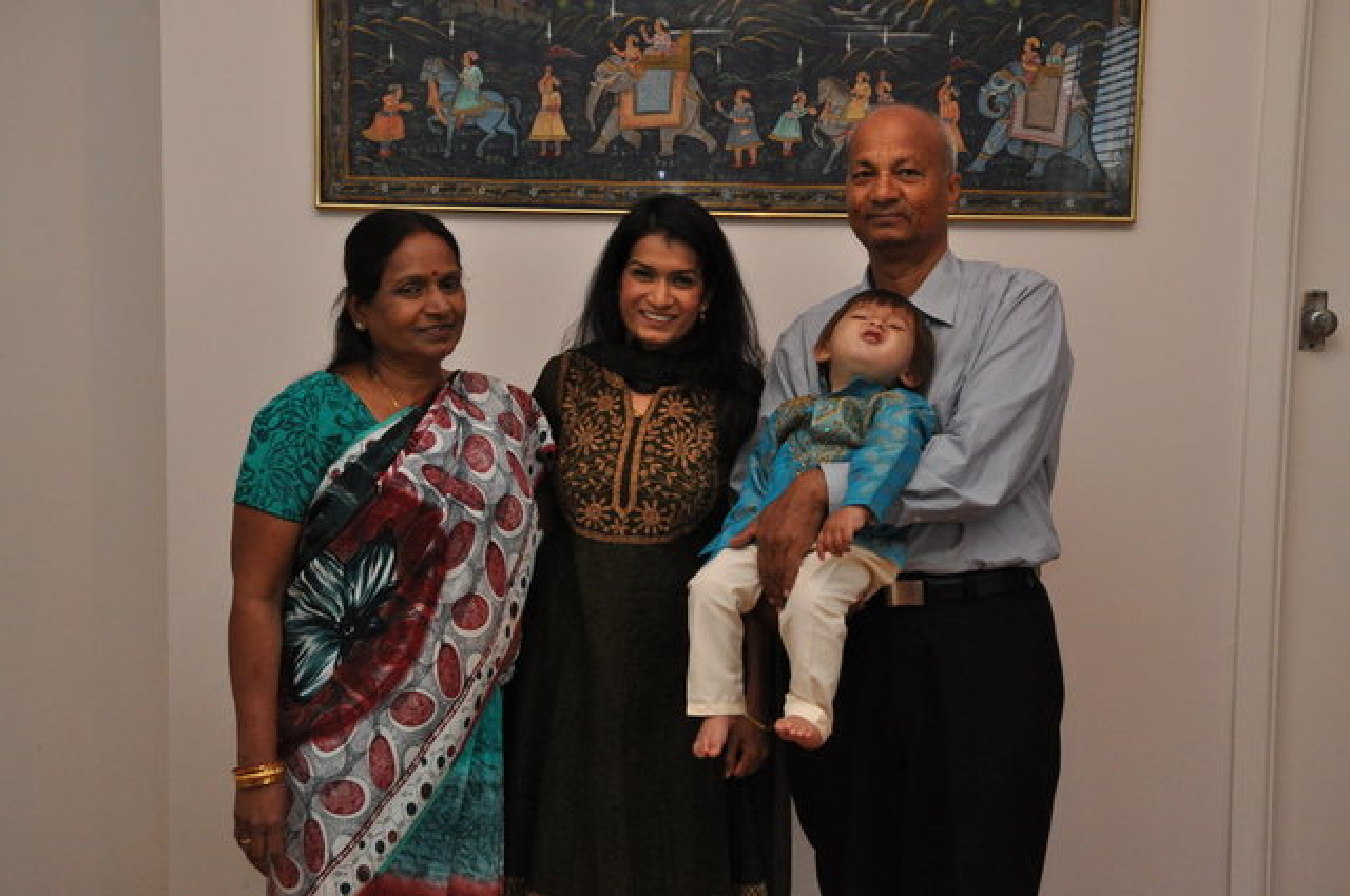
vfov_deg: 28.9
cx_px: 675
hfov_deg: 42.4
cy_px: 448
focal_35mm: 46
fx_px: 1742
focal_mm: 31
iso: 1600
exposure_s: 1/60
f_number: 7.1
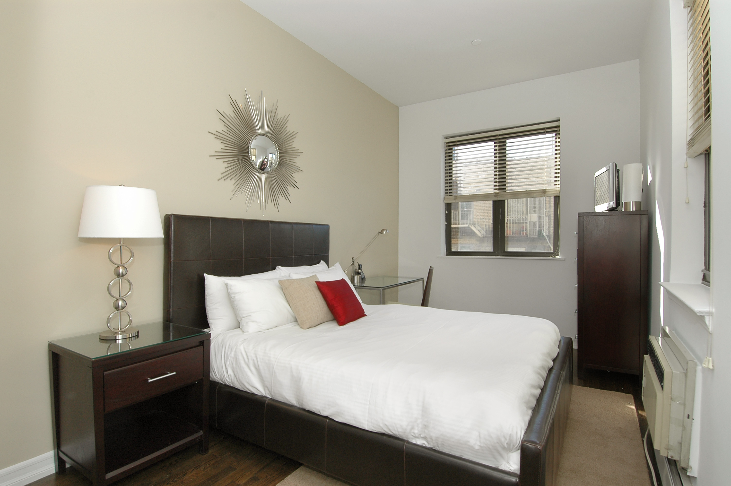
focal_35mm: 18
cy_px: 243
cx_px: 366
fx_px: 365
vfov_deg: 67.3
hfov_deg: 90.1
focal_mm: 12
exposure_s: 1/125
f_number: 7.1
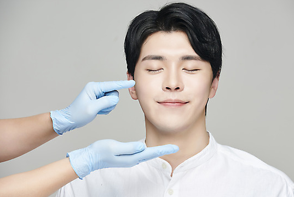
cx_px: 158
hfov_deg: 9.2
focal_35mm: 223
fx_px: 1823
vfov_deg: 6.2
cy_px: 103
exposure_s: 1/125
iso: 64
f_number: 8
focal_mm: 200
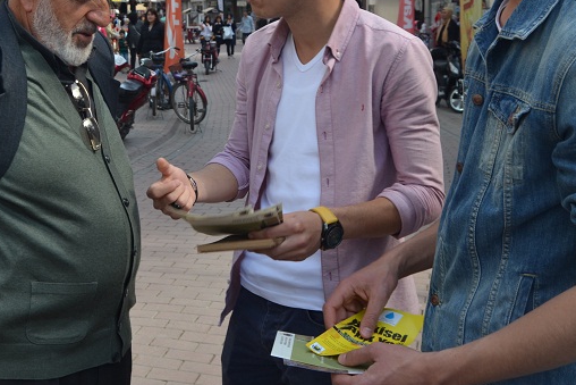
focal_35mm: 49
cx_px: 201
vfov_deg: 27.2
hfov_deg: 39.9
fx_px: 784
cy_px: 103
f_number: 5.6
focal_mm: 18
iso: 100
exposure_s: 1/125
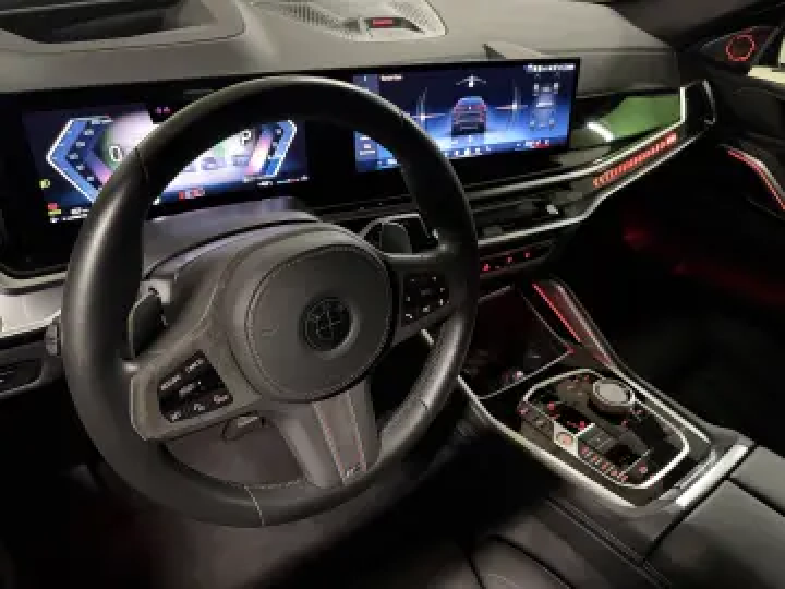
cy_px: 294
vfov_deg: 56.8
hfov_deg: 71.6
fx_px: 544
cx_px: 392
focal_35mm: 24
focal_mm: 6.76
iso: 1250
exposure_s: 1/30
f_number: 1.78
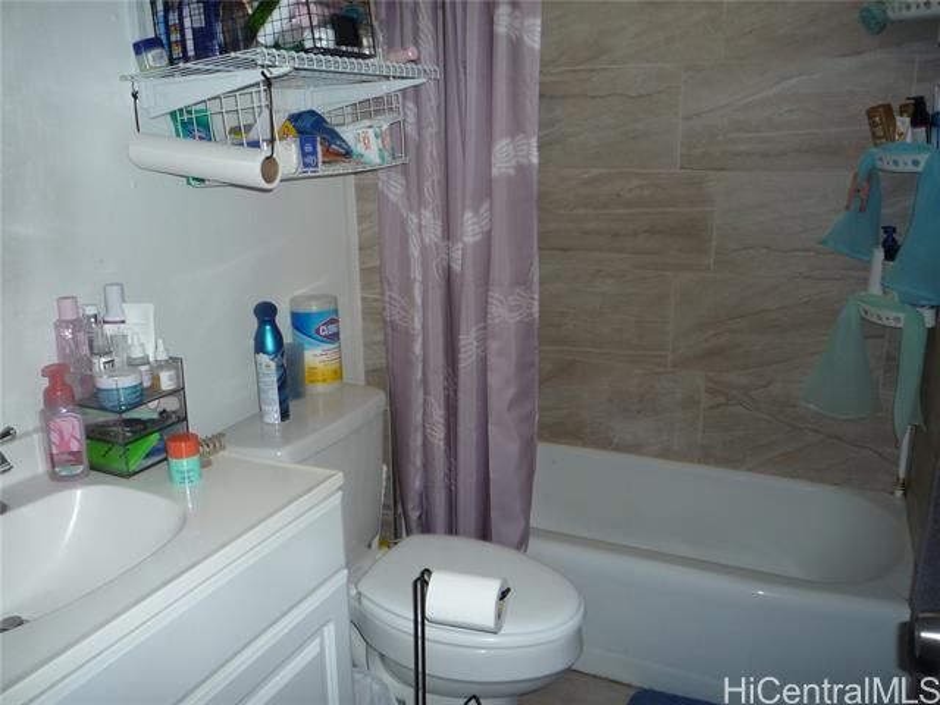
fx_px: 815
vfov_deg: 46.8
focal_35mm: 30
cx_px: 470
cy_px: 352
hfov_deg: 60.0
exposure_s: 1/30
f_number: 3.3
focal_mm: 5.2
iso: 100
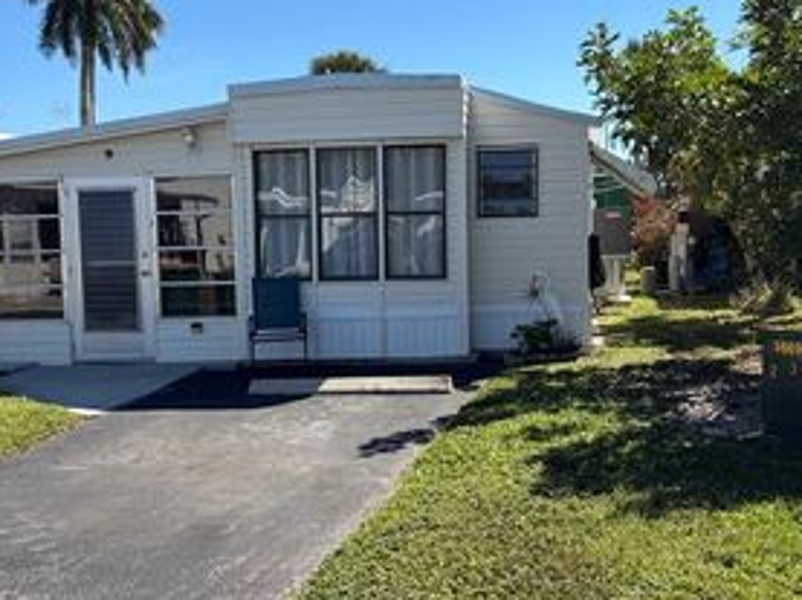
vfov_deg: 30.8
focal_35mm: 47
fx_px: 1088
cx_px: 417
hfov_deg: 40.5
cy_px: 312
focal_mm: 5.96
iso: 50
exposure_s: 1/2710
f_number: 1.6
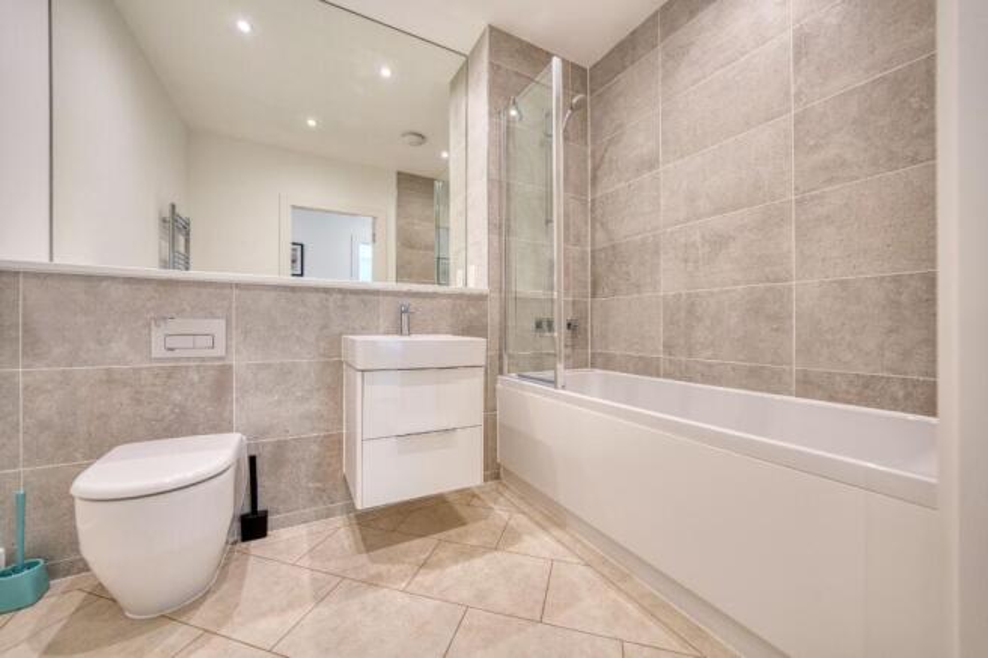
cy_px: 329
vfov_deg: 85.4
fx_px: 357
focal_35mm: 13
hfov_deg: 108.3
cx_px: 494
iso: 160
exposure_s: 1/40
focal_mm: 13
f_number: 2.8
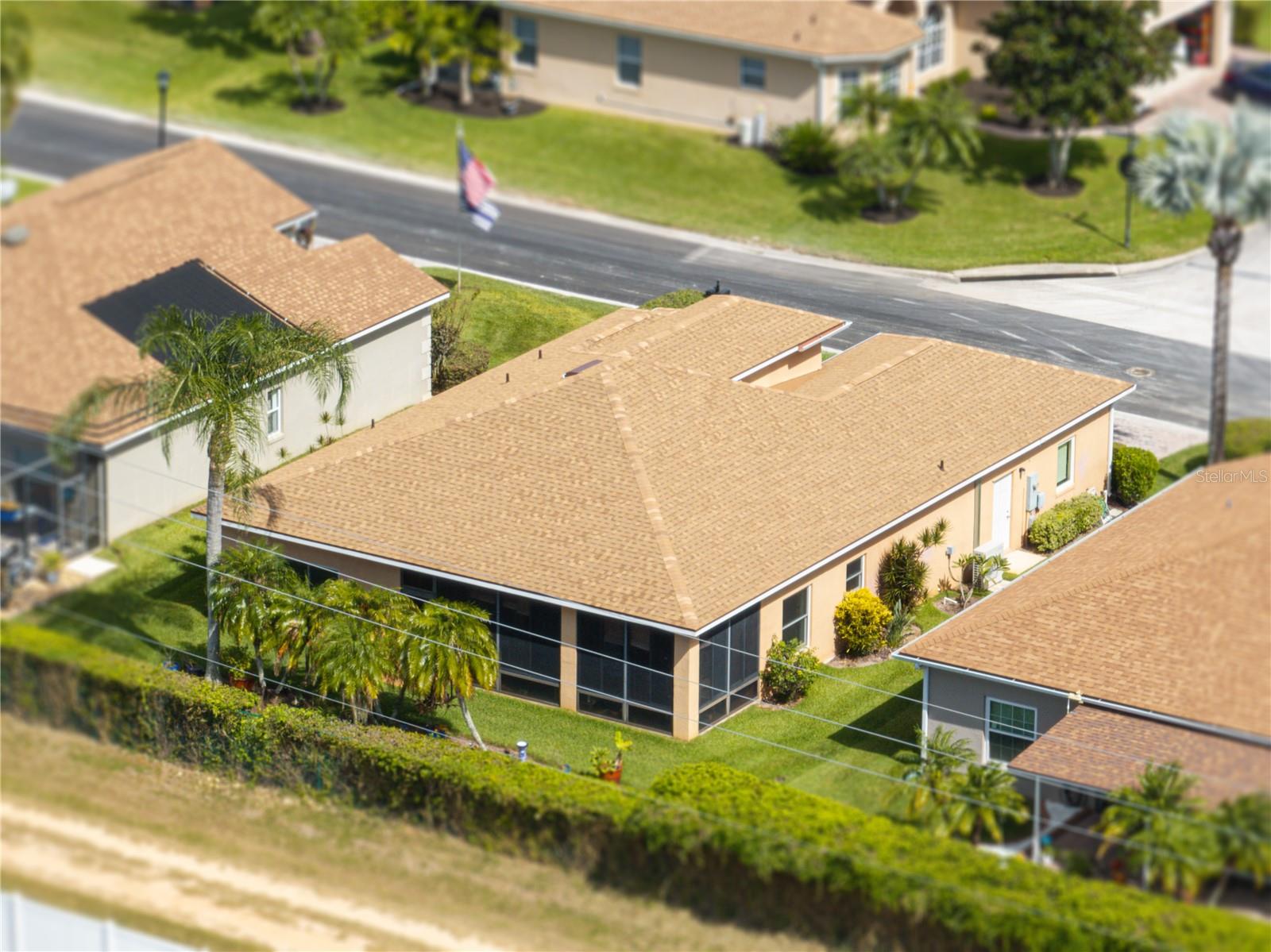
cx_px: 636
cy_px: 476
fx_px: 5910
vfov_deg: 9.2
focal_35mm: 161
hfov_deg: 12.3
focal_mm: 29.85
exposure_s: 1/320
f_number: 4.4
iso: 100
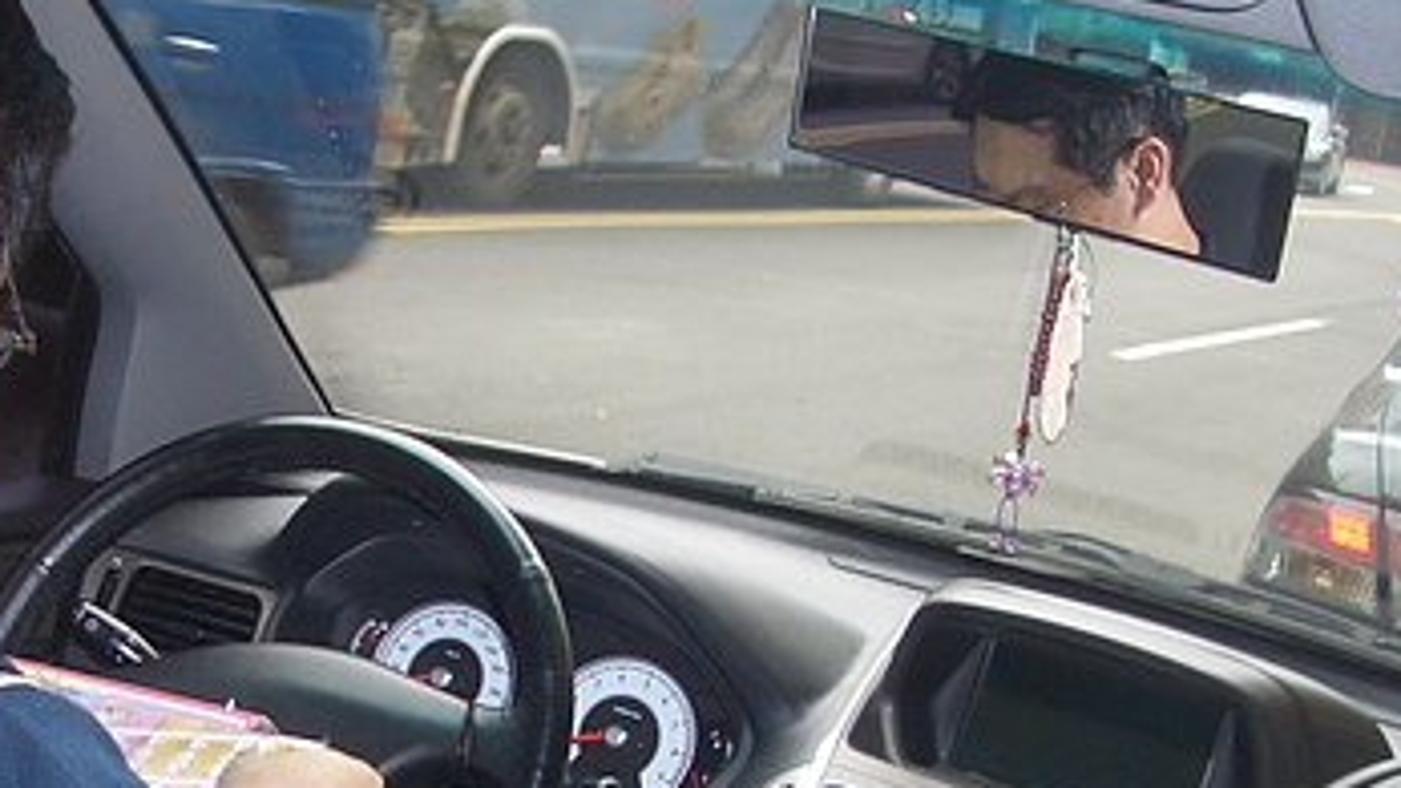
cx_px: 392
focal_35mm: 66
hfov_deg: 31.5
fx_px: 2451
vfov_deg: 17.9
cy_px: 748
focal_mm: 5.8
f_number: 2.6
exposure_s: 1/60
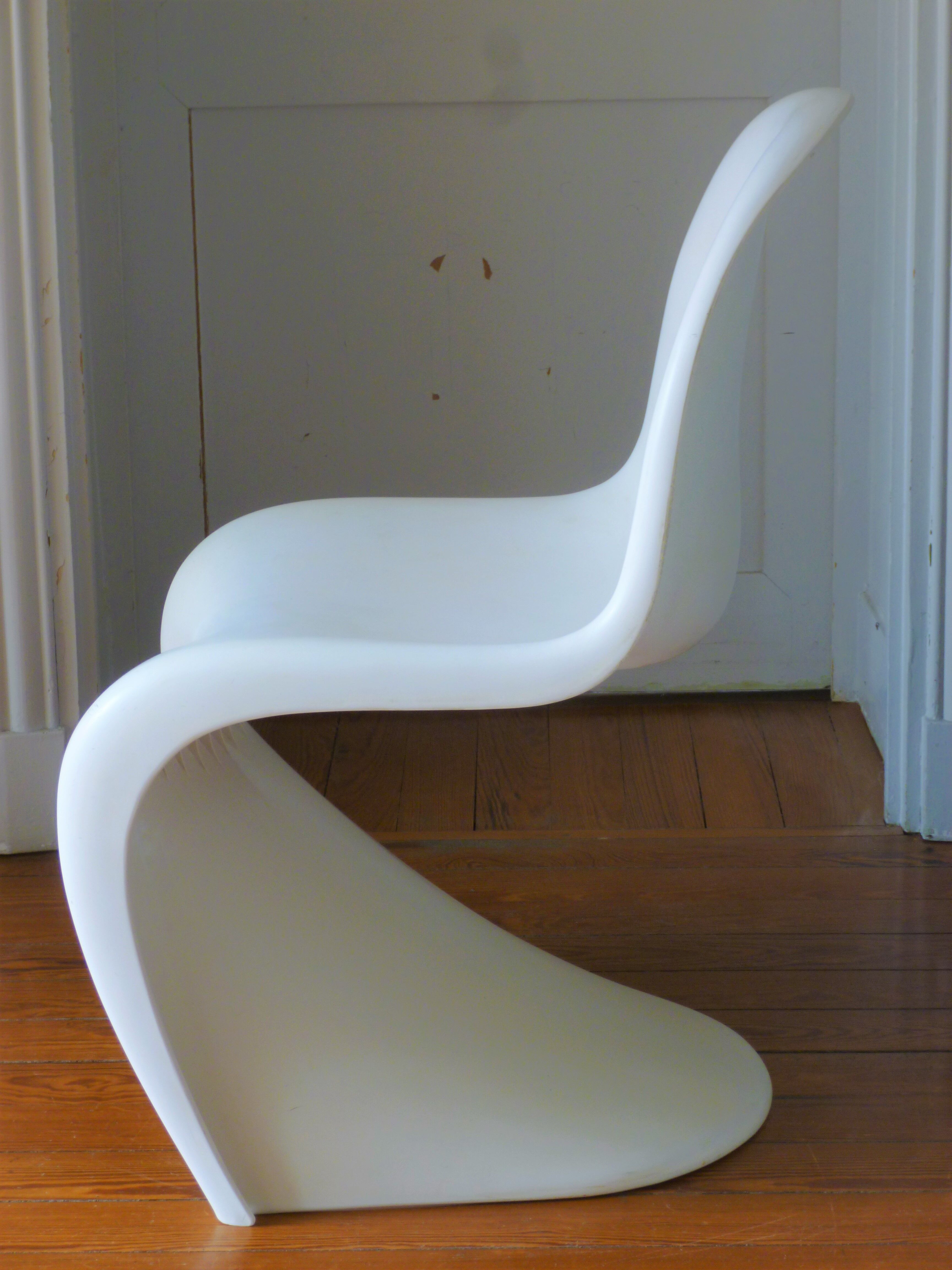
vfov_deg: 21.3
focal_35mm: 92
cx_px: 476
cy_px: 635
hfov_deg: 16.1
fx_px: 3374
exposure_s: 1/8
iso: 100
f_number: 5.2
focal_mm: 16.5
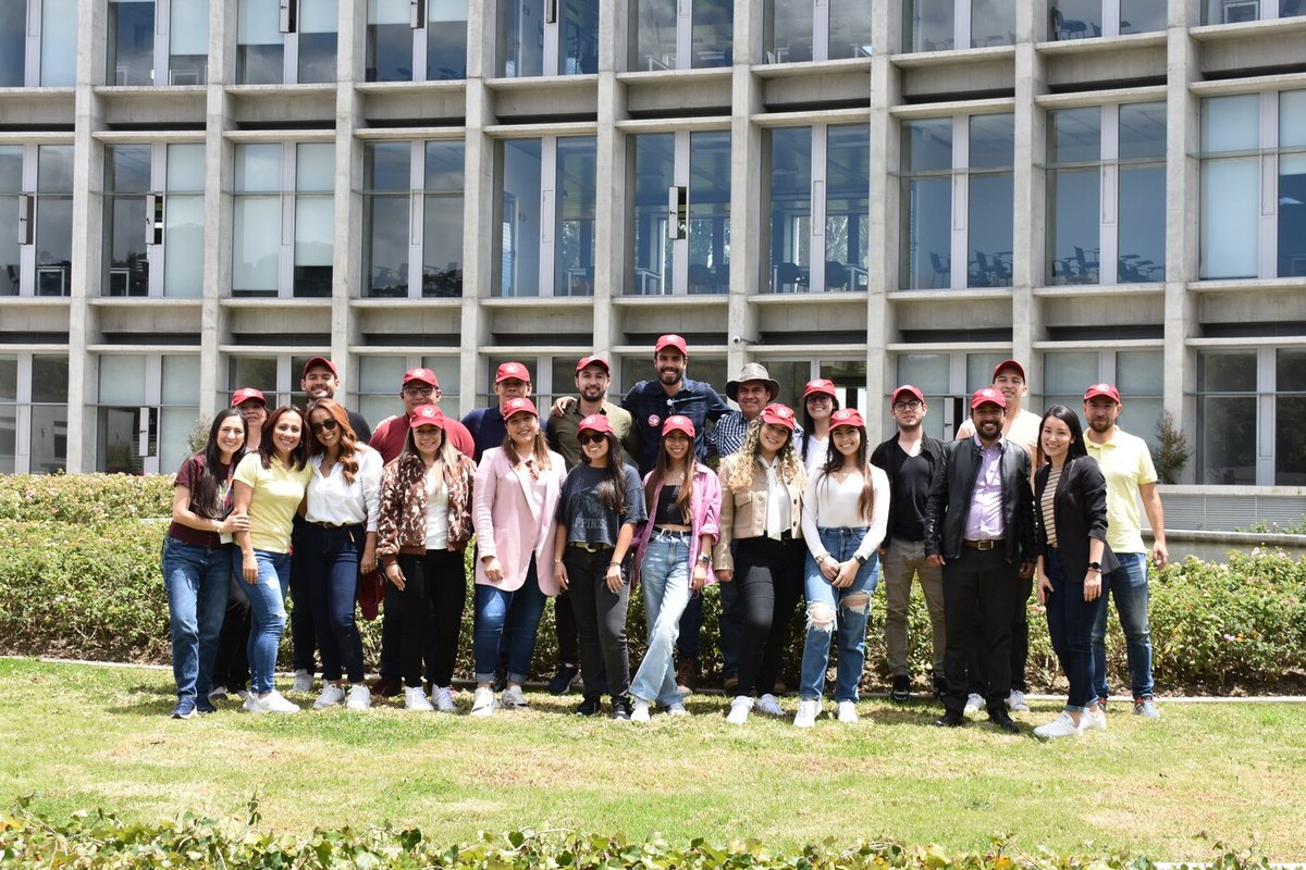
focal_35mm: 54
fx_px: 1959
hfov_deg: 36.9
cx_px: 653
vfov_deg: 25.1
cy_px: 435
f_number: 8
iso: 320
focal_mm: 36
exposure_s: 1/500
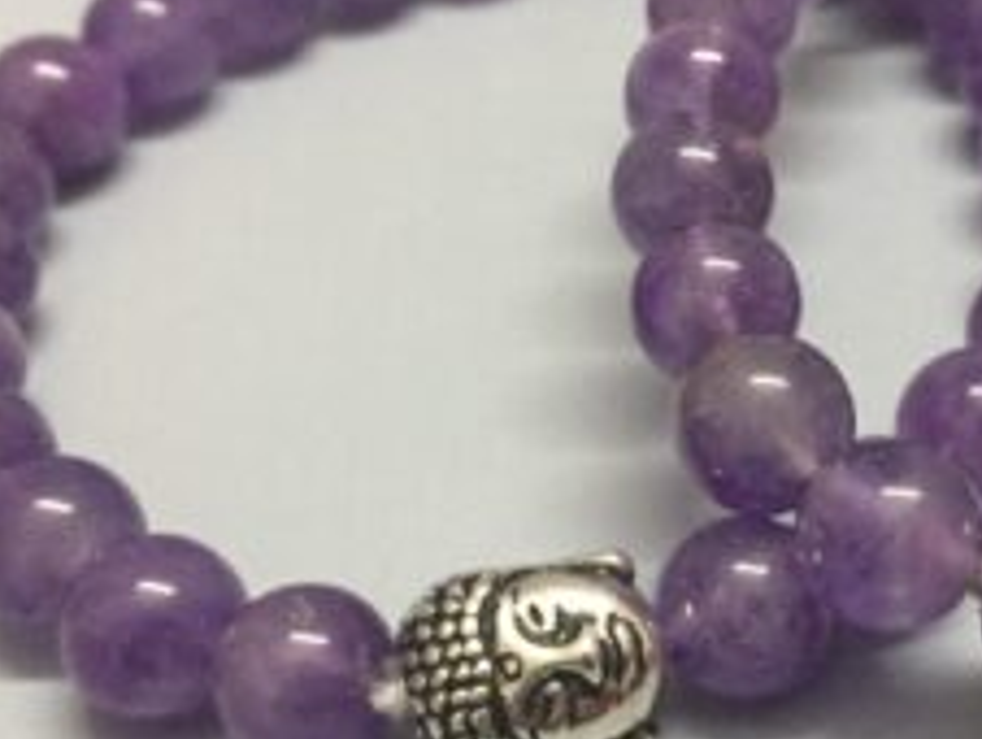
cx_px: 813
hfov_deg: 26.1
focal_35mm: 73
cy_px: 391
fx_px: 2073
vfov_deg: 20.2
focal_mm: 4.15
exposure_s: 1/33
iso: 250
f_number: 2.2
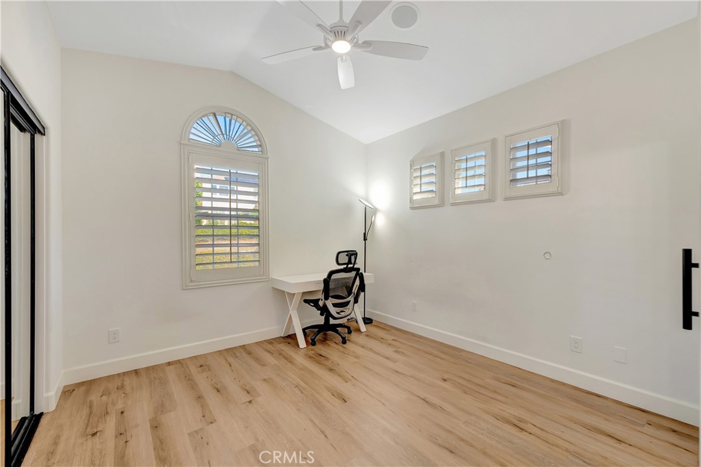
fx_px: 292
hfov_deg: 100.4
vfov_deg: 77.3
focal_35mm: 15
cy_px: 234
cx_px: 350
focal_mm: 10
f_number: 5.6
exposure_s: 1/25
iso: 100
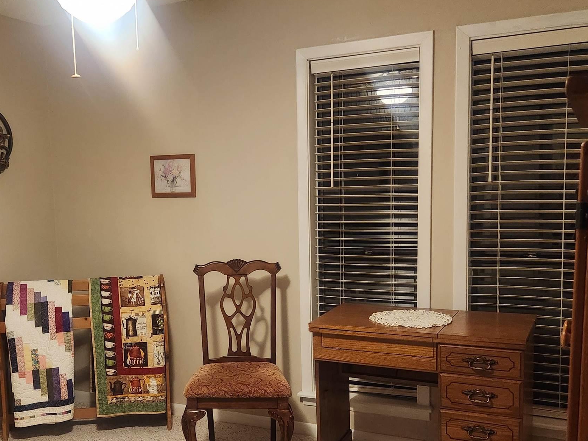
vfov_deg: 34.3
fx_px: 714
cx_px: 182
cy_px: 263
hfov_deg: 44.0
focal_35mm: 42
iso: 1000
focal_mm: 5.4
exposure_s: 1/120
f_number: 1.8
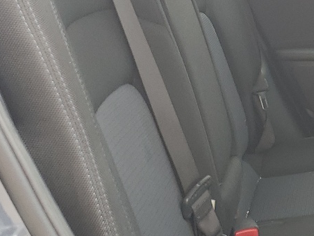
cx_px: 420
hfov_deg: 19.5
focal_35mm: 92
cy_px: 95
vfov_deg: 16.1
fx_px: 835
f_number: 1.5
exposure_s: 1/200
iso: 50
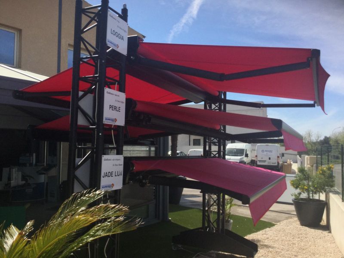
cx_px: 172
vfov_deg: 45.4
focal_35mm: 31
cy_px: 129
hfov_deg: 58.4
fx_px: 308
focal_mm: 3.3
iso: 25
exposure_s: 1/1894
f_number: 2.4
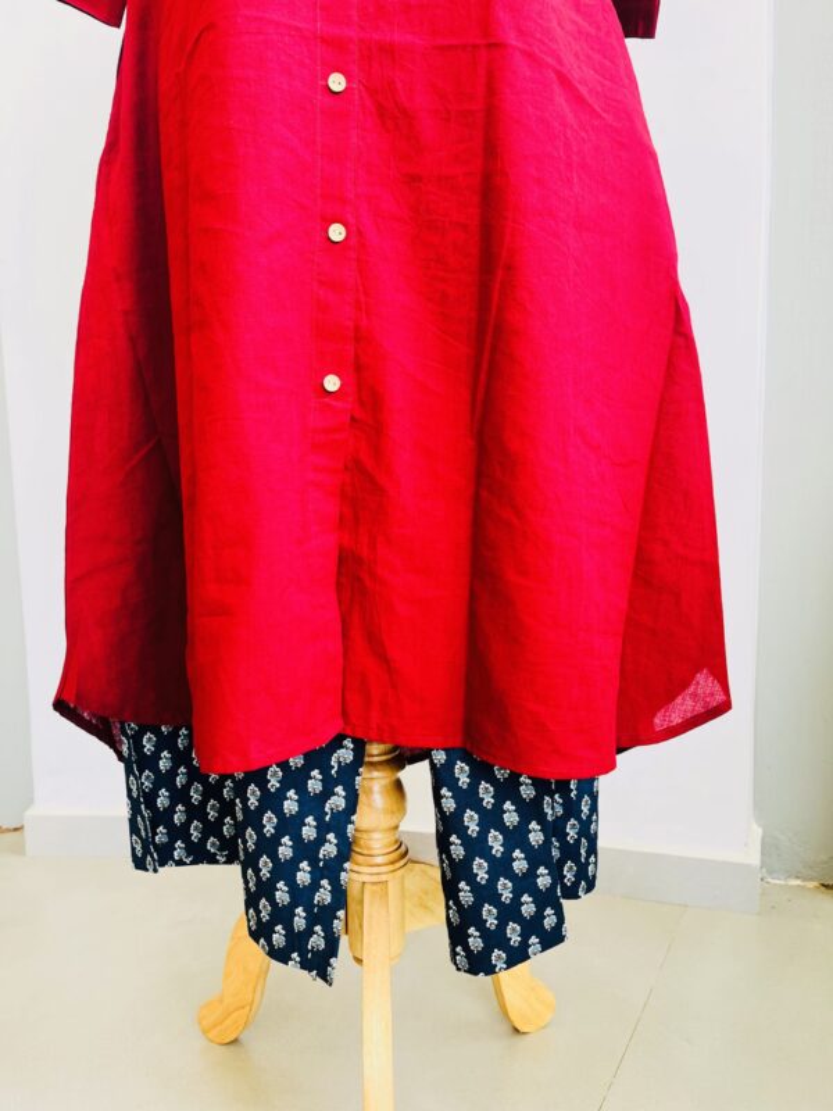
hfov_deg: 53.1
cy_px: 556
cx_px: 416
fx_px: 834
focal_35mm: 26
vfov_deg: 67.3
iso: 100
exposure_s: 1/121
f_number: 1.6
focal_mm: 5.1
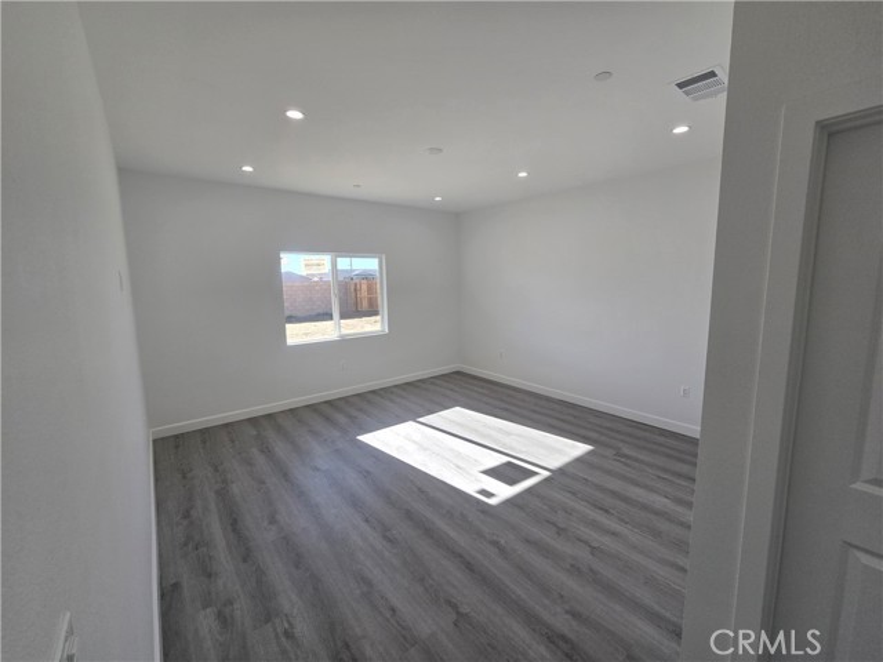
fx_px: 332
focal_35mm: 13
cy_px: 331
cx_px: 442
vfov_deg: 89.9
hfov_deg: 106.2
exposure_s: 1/383
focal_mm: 2.2
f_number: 2.2
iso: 50
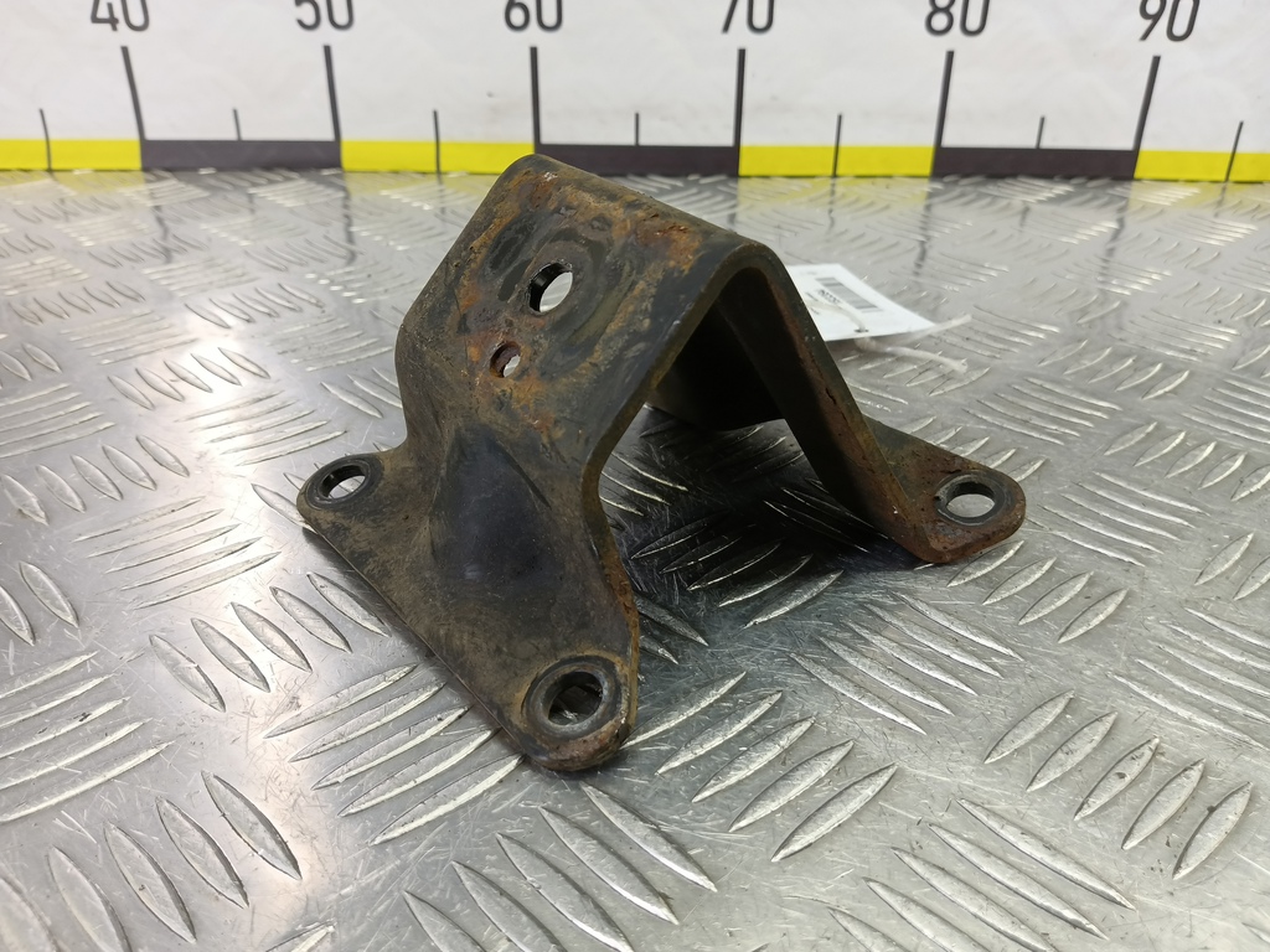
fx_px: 844
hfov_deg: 73.9
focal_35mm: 23
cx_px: 635
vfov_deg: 58.9
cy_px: 476
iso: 164
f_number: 1.6
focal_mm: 4.11
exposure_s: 1/50
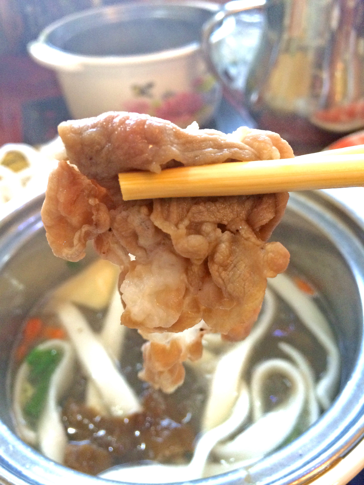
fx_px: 407
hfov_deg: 48.2
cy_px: 242
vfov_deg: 61.7
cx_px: 182
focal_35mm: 29
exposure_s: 1/33
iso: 160
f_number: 2.2
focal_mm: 4.15
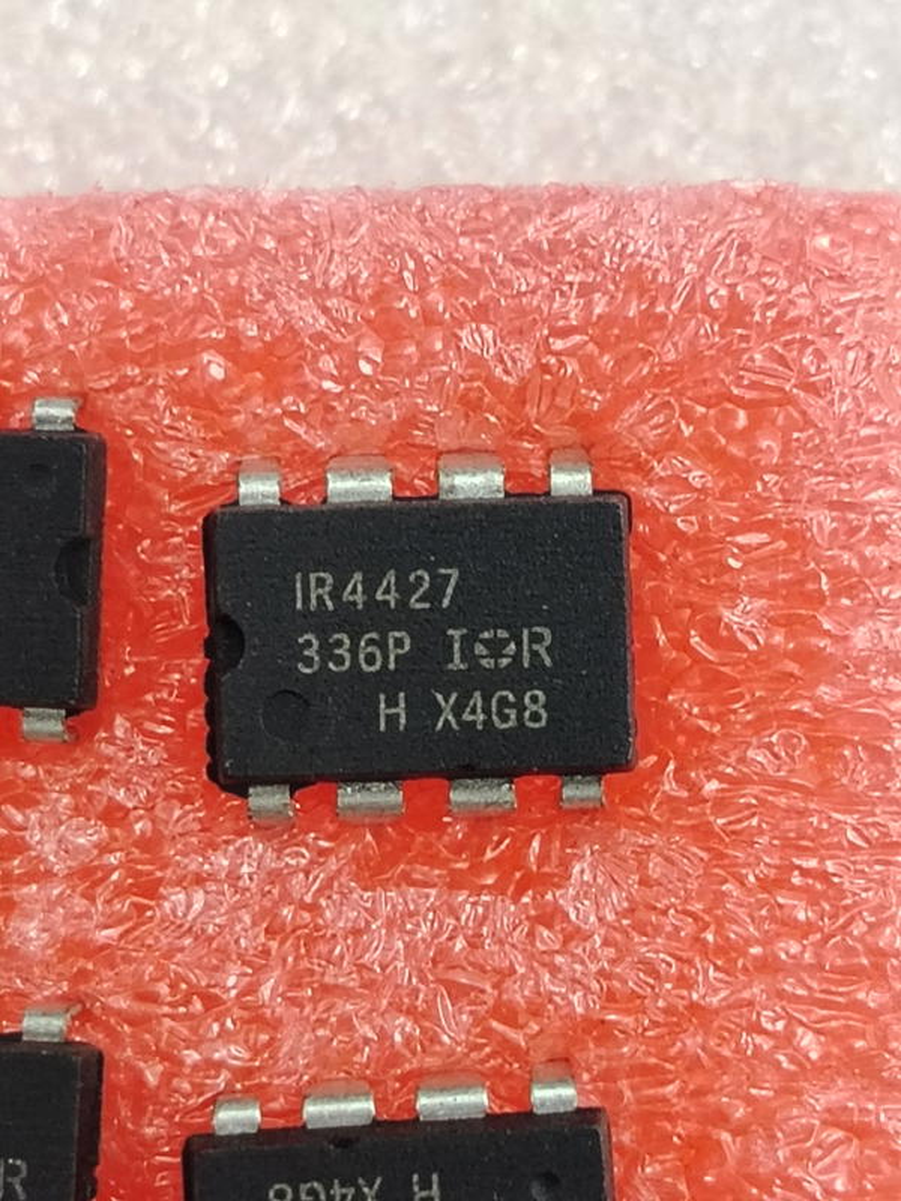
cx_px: 450
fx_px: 3818
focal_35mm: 110
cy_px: 600
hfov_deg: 13.5
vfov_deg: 17.9
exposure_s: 1/33.3
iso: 878
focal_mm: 5.25
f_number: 1.75
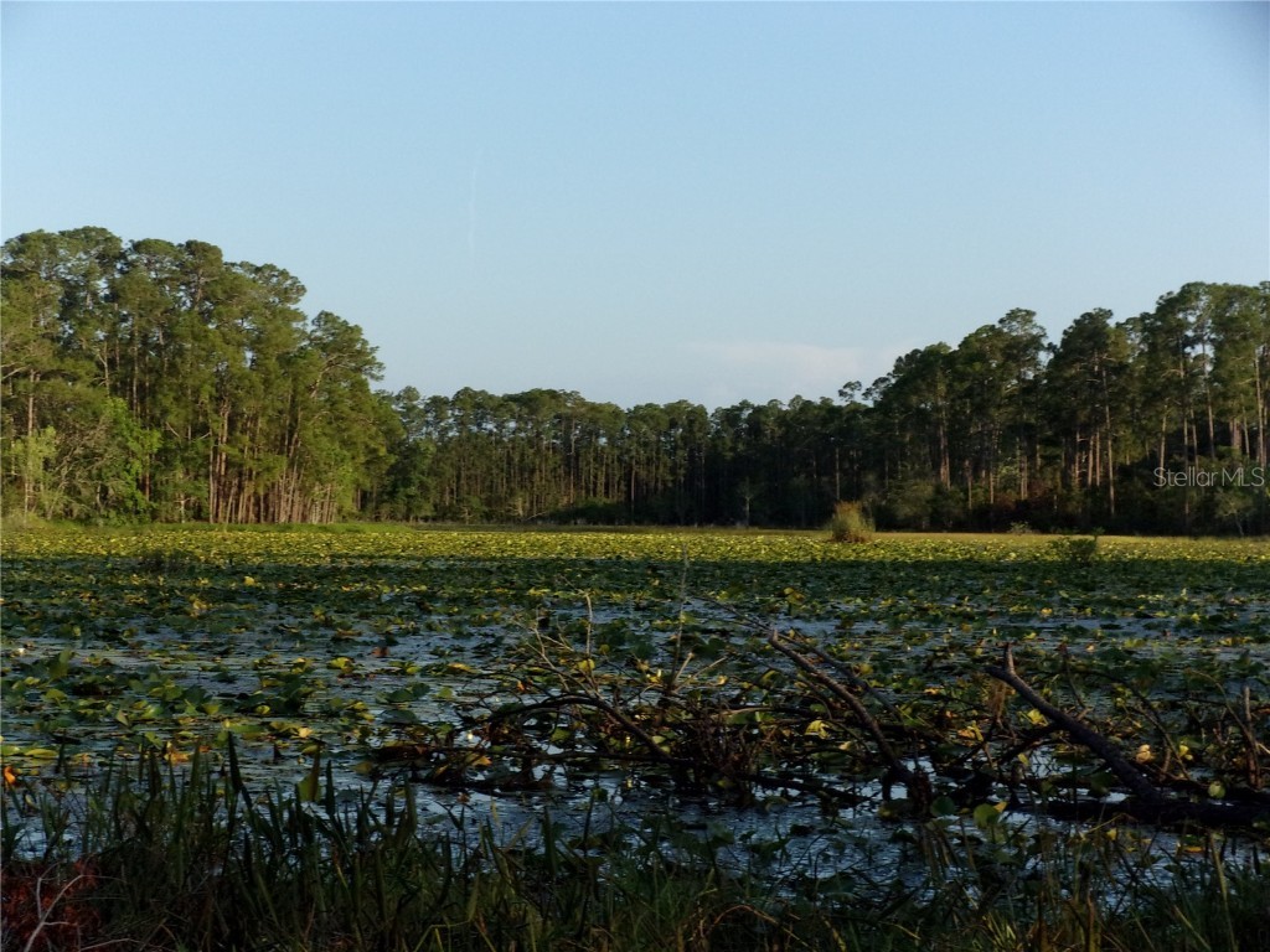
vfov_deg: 18.9
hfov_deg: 25.0
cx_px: 635
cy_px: 476
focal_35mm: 78
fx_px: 2862
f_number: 14.3
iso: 200
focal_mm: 14
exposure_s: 1/90
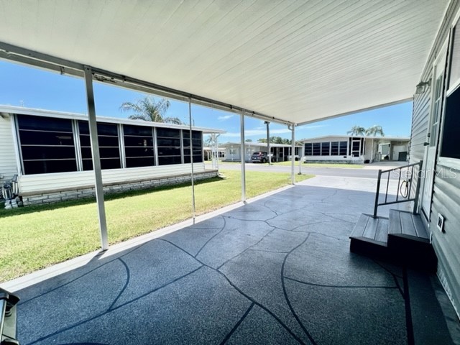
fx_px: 173
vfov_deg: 89.9
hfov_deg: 106.2
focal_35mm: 13
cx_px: 230
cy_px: 172
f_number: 1.8
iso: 32
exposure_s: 1/1206
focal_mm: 1.57
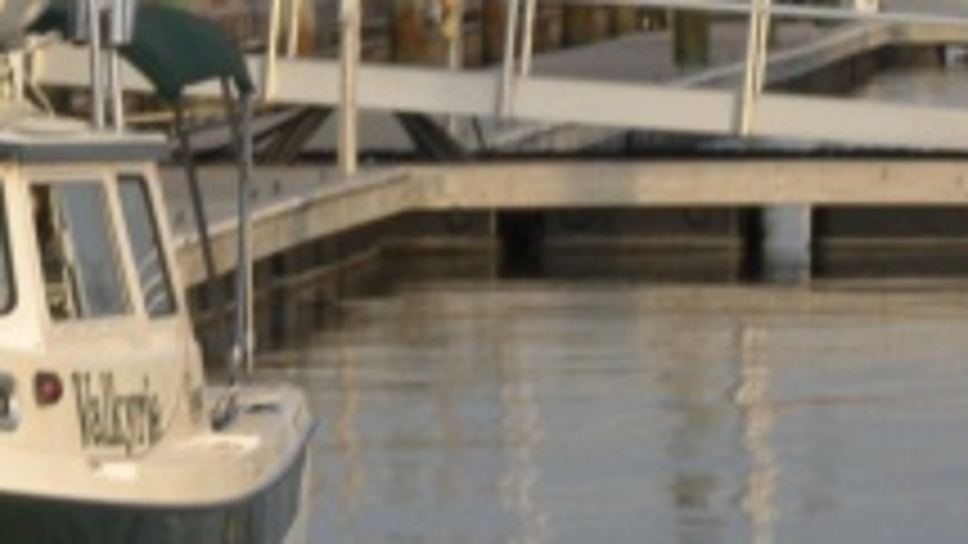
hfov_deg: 5.3
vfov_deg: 3.0
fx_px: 10422
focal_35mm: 406
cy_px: 683
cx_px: -500
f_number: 5
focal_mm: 17.4
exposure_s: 1/105
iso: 84
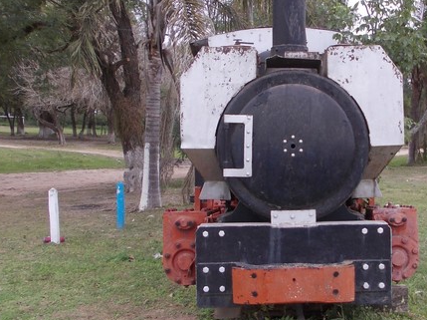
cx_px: 288
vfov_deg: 29.1
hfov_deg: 37.8
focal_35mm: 50
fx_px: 616
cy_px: 157
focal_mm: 4
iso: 80
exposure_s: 1/320
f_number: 2.7
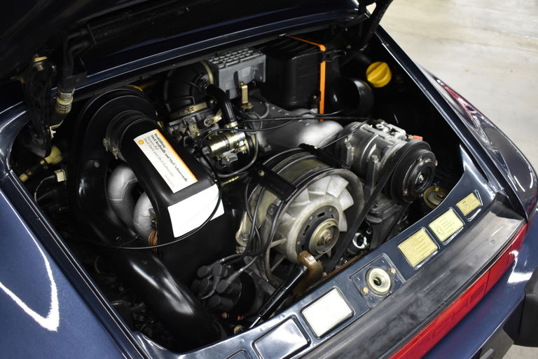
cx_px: 269
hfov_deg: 53.1
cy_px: 180
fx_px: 538
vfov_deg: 36.9
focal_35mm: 36
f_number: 3.8
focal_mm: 24
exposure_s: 1/40
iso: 1250
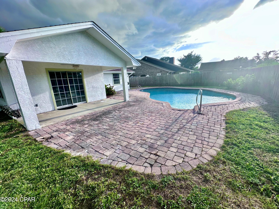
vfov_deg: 85.7
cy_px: 104
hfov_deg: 102.1
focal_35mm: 14
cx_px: 140
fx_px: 113
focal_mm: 2.22
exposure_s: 1/325
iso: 40
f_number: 2.2
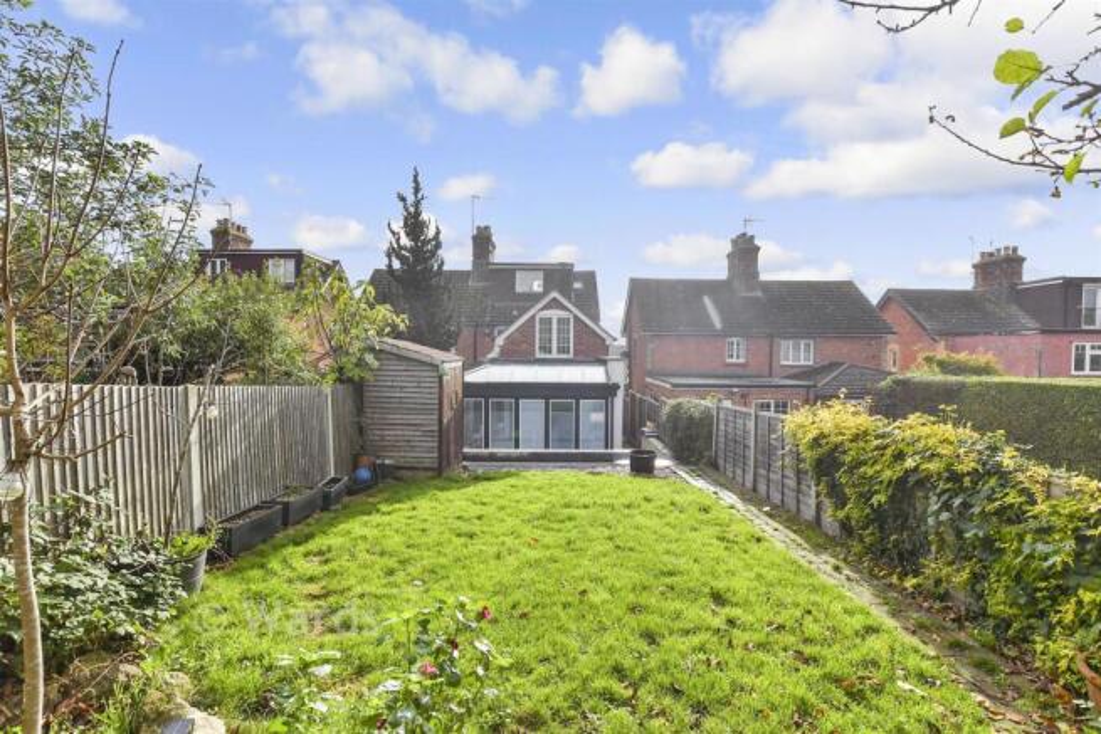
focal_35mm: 15
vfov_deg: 77.4
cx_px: 550
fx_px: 459
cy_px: 367
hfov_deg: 100.4
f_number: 8
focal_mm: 10
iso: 320
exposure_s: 1/1250
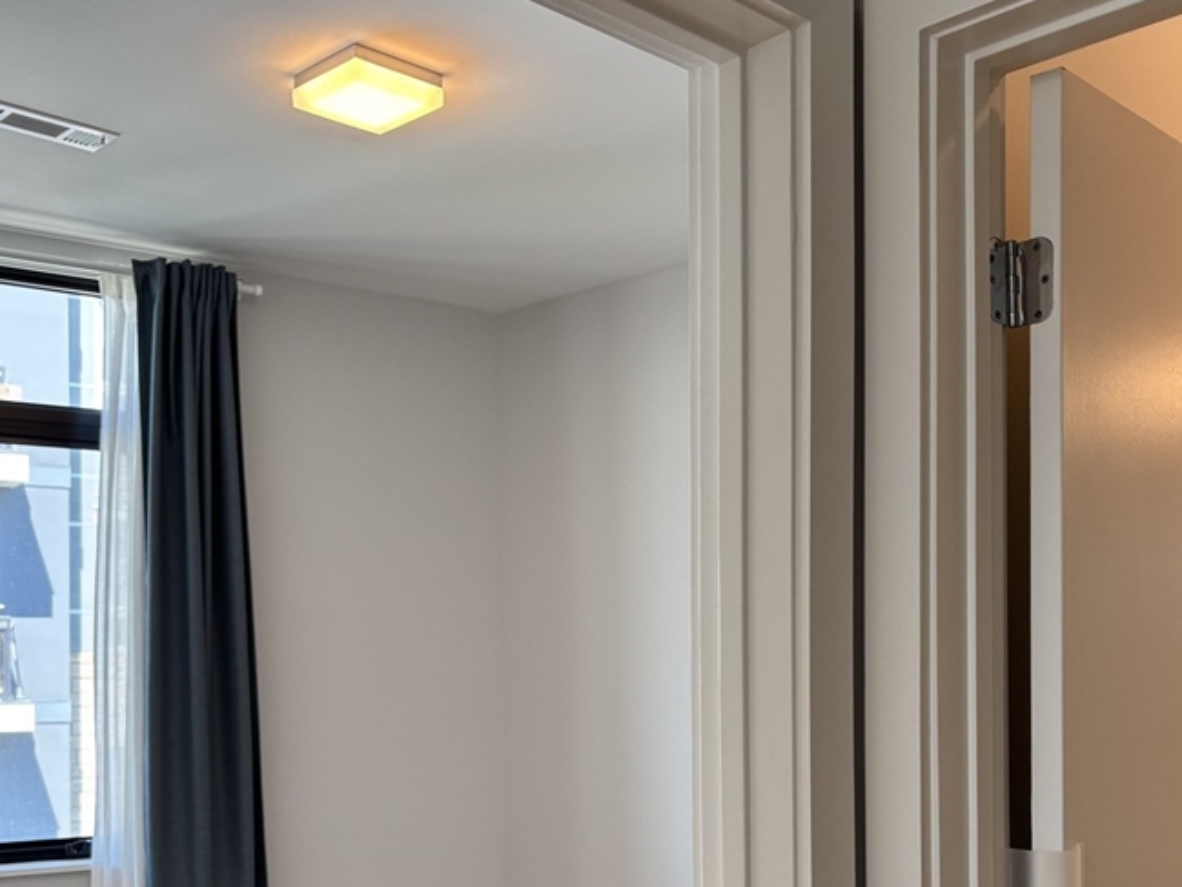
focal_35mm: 41
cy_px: 670
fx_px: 1400
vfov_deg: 34.4
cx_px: 603
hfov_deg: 45.8
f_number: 1.6
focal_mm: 5.96
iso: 80
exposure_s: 1/120
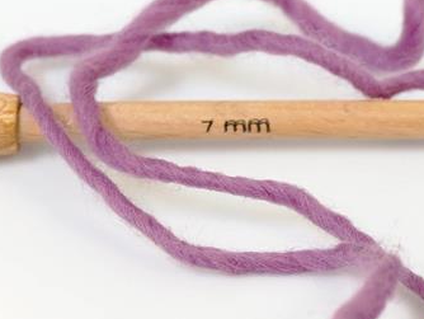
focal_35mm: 139
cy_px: 143
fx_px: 1704
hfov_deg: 14.2
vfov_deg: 10.7
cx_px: 226
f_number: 3
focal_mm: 23.76
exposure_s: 1/20.2
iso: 200
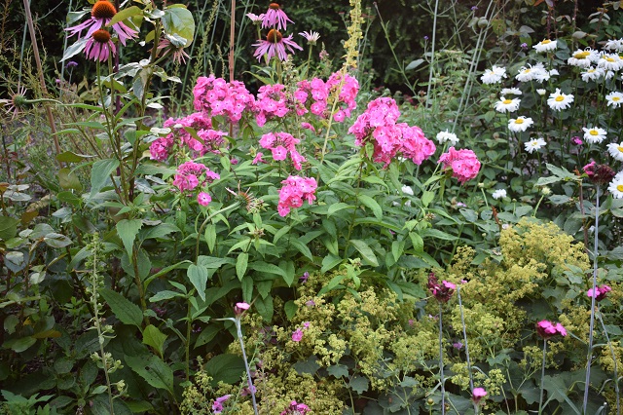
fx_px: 752
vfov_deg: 30.8
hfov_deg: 45.0
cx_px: 312
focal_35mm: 44
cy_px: 208
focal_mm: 29
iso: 400
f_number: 4.5
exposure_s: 1/80
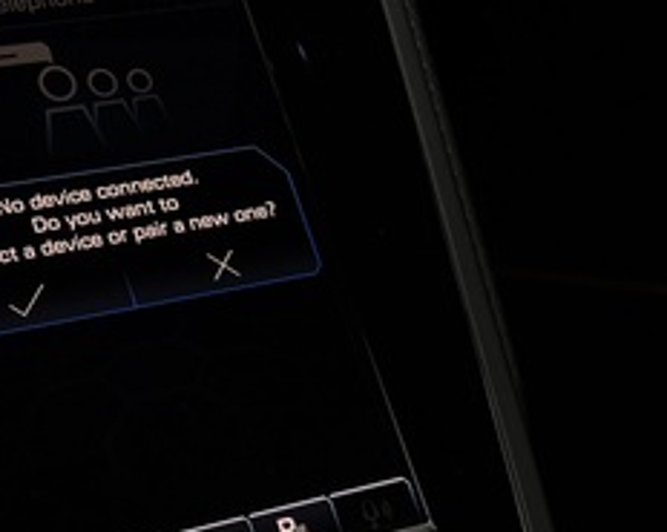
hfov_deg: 22.1
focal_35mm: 85
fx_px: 1676
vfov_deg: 18.0
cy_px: 260
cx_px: 101
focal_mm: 6.76
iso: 200
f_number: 1.78
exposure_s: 1/251
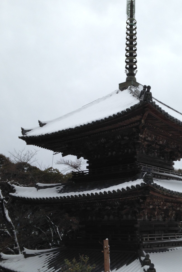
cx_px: 132
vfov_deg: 43.4
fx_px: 341
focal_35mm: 45
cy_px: 163
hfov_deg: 29.5
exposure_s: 1/821
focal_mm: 4.12
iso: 50
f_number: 2.4
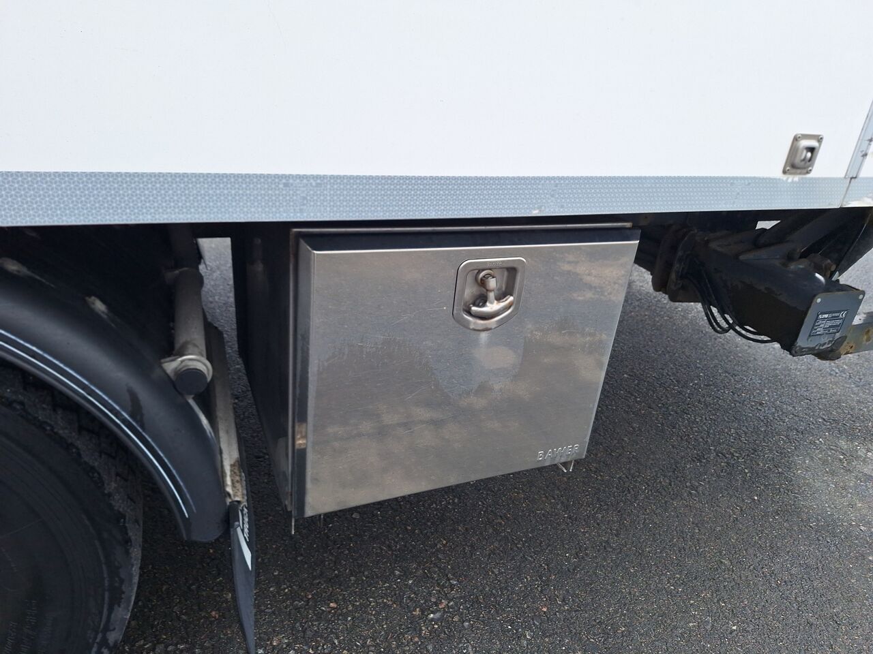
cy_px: 327
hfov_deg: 73.9
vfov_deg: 58.9
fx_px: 580
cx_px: 436
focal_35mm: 23
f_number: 1.8
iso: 40
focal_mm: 5.54
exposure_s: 1/566
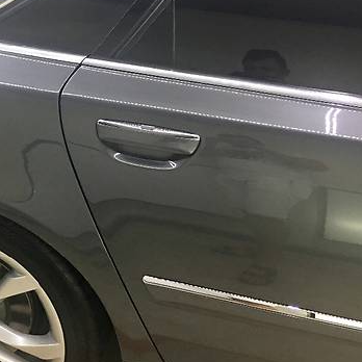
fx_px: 698
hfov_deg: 27.9
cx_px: 32
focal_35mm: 59
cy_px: 147
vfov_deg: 29.0
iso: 80
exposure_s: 1/17
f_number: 2.2
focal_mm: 4.2
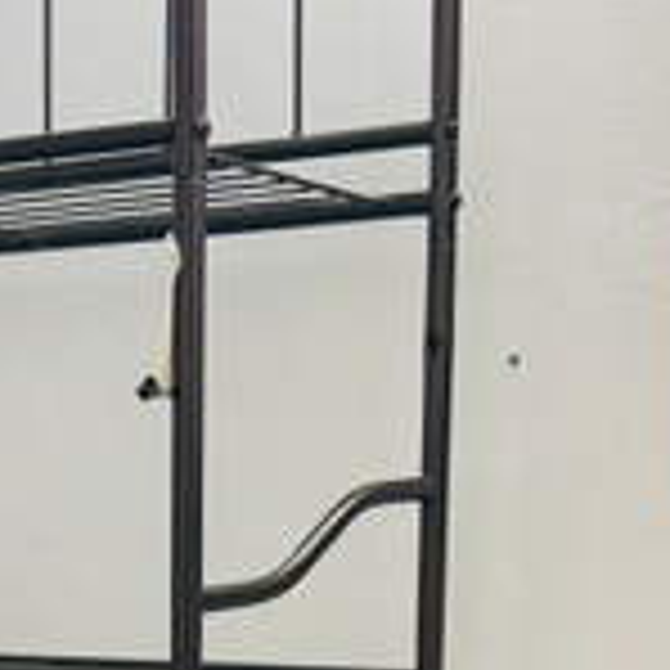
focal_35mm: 109
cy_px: 1030
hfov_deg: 16.0
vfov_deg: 14.8
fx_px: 2387
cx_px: 279
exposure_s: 1/120
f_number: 1.78
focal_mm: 6.76
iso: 125
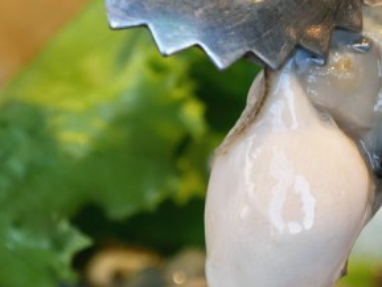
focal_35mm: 500
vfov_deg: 3.0
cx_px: 279
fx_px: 5520
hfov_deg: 4.0
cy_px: 214
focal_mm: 102
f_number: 5.4
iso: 1000
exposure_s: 1/125
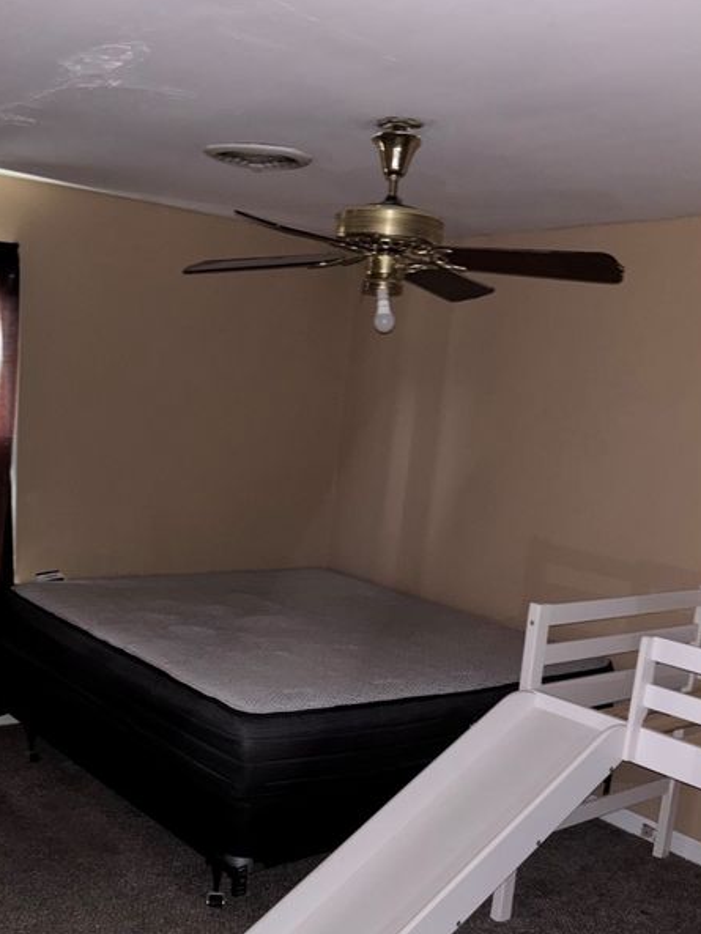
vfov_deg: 48.2
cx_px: 252
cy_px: 621
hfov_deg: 37.4
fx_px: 1026
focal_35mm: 38
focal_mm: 5.96
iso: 320
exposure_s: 1/4
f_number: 1.6
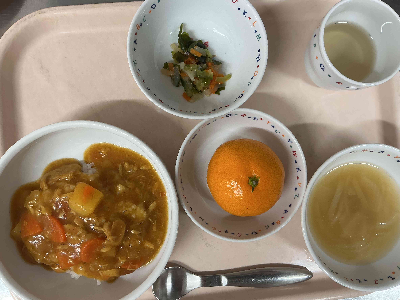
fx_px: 335
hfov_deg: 61.7
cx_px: 200
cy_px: 150
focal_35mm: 29
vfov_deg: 48.2
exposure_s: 1/60
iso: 50
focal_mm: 3
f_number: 1.8
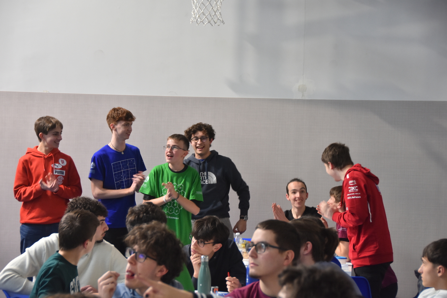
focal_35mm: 105
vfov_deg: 13.0
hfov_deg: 19.5
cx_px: 224
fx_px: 1304
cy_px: 149
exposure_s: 1/60
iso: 900
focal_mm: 70
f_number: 5
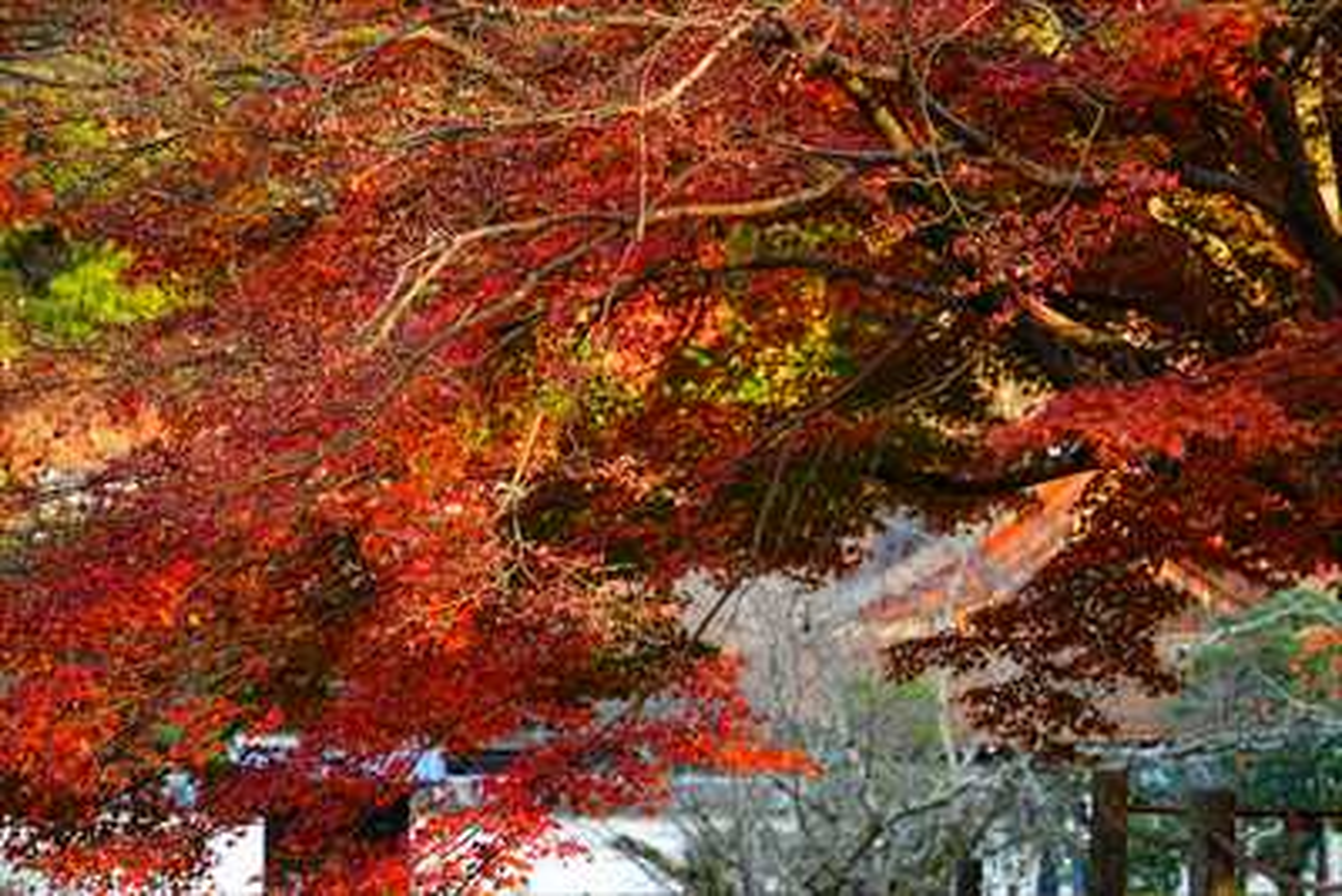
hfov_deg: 18.6
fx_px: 4102
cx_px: 671
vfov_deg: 12.5
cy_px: 448
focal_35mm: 110
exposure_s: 1/125
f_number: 6.3
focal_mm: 110
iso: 500
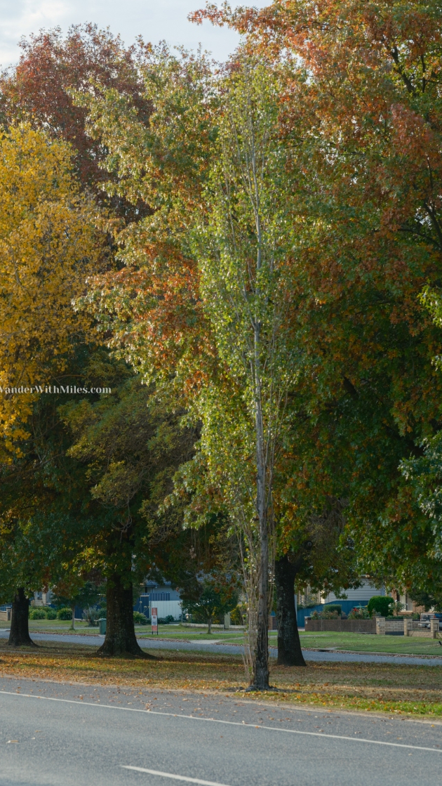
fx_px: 2644
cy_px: 394
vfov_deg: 16.9
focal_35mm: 127
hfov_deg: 9.5
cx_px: 31
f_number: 8
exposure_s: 1/200
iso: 500
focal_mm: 110
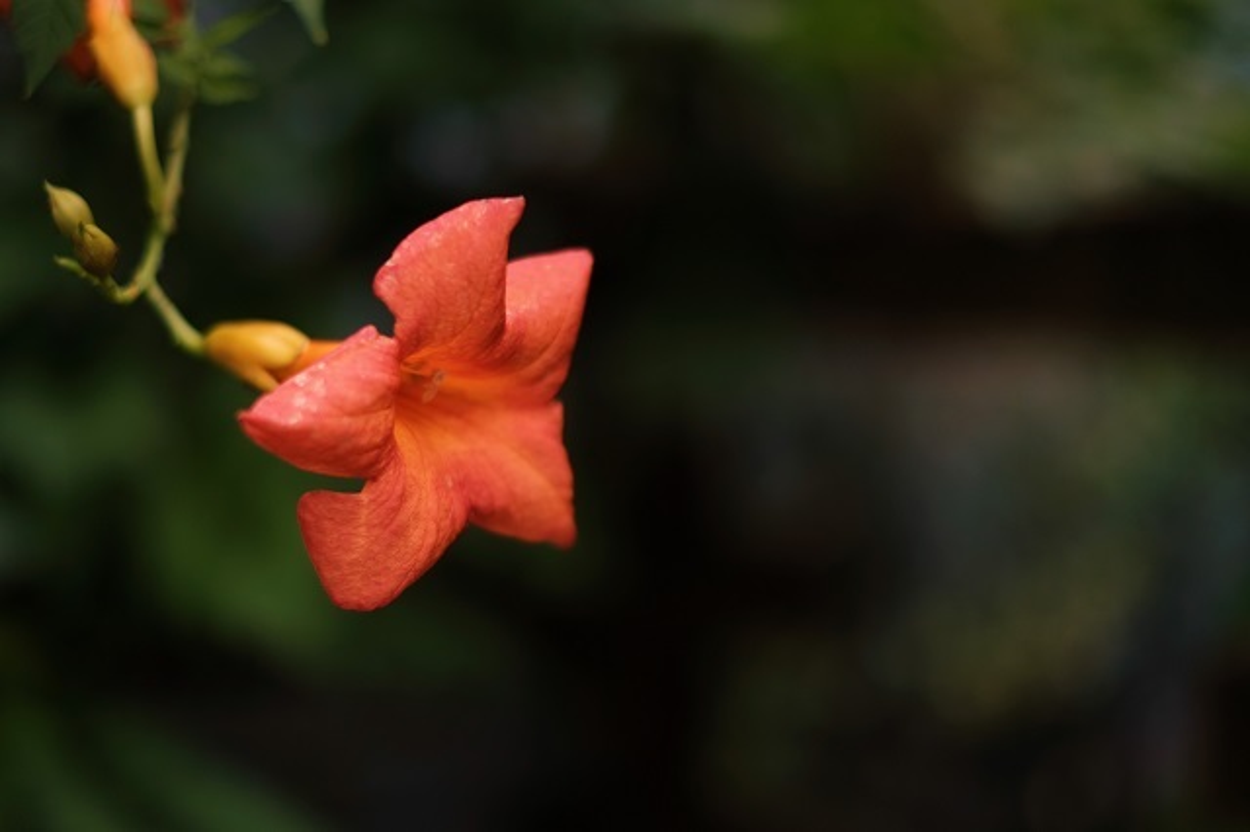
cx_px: 625
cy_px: 416
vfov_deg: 25.5
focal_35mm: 53
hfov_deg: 37.5
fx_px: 1839
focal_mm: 35
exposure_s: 1/1400
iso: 200
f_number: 1.4
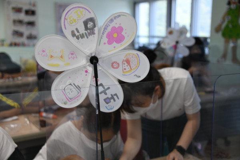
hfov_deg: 39.6
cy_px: 80
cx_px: 120
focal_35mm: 50
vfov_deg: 27.0
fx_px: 333
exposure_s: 1/25
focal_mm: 50
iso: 100
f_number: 4.5
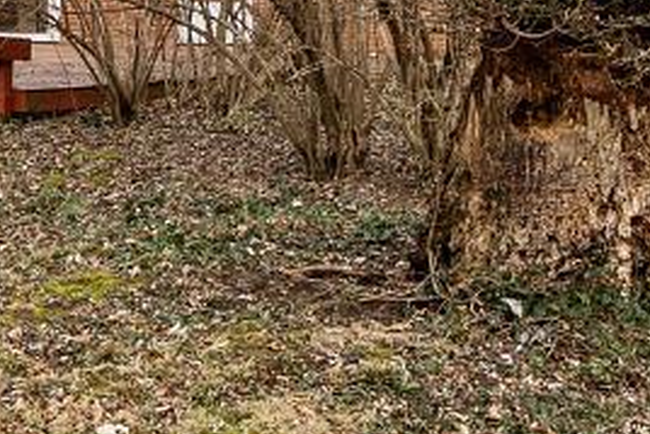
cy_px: -63
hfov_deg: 23.6
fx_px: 1517
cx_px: 87
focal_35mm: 84
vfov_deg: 15.8
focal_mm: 10
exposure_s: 1/40
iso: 400
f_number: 5.6
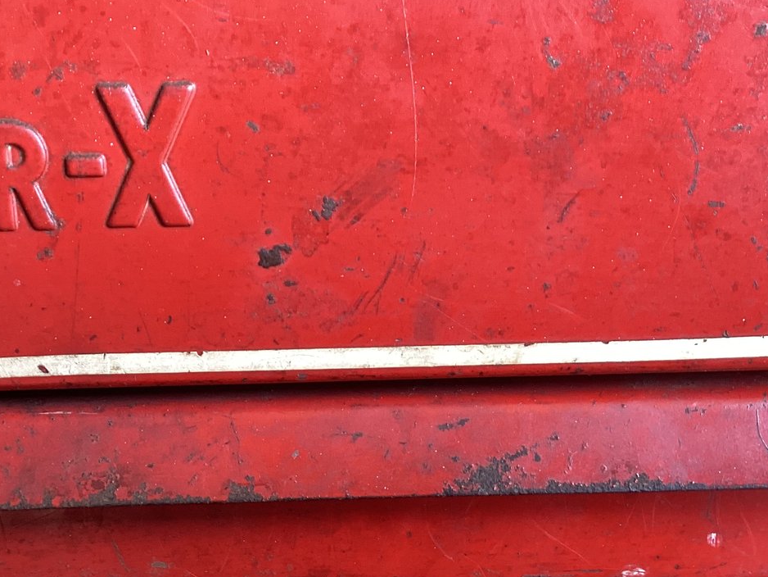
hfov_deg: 37.9
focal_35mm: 50
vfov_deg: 29.1
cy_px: 292
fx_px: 1110
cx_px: 285
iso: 160
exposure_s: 1/50
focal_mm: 3.3
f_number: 2.4
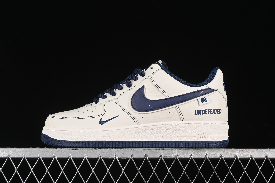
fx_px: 573
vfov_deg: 18.2
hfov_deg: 27.0
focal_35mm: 75
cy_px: 92
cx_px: 138
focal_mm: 50
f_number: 8
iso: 160
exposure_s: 1/80
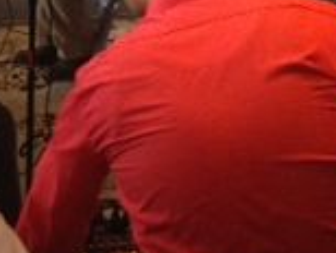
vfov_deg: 10.1
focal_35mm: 145
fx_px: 1410
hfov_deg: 12.8
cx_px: -190
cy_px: -72
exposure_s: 1/20
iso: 320
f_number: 2.4
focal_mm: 4.28
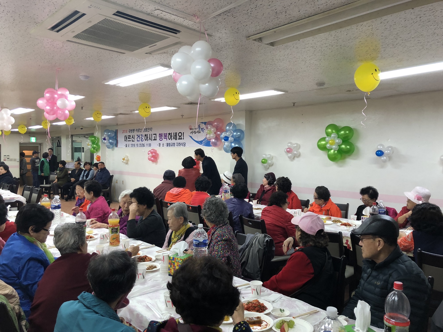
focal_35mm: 28
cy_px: 166
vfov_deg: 49.7
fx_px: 358
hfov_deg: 63.4
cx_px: 222
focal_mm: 3.99
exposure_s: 1/30
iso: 40
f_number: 1.8
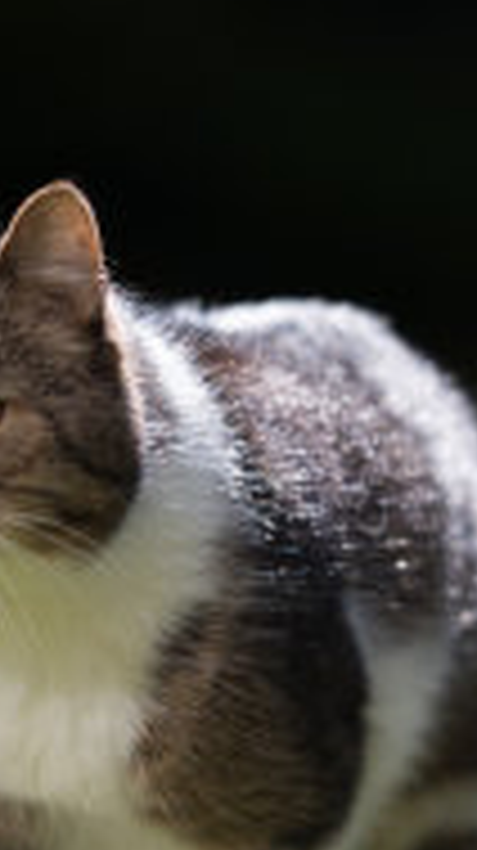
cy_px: 848
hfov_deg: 2.6
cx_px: -81
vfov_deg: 4.7
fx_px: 10344
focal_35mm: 459
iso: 110
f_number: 1.8
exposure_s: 1/4000
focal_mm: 135
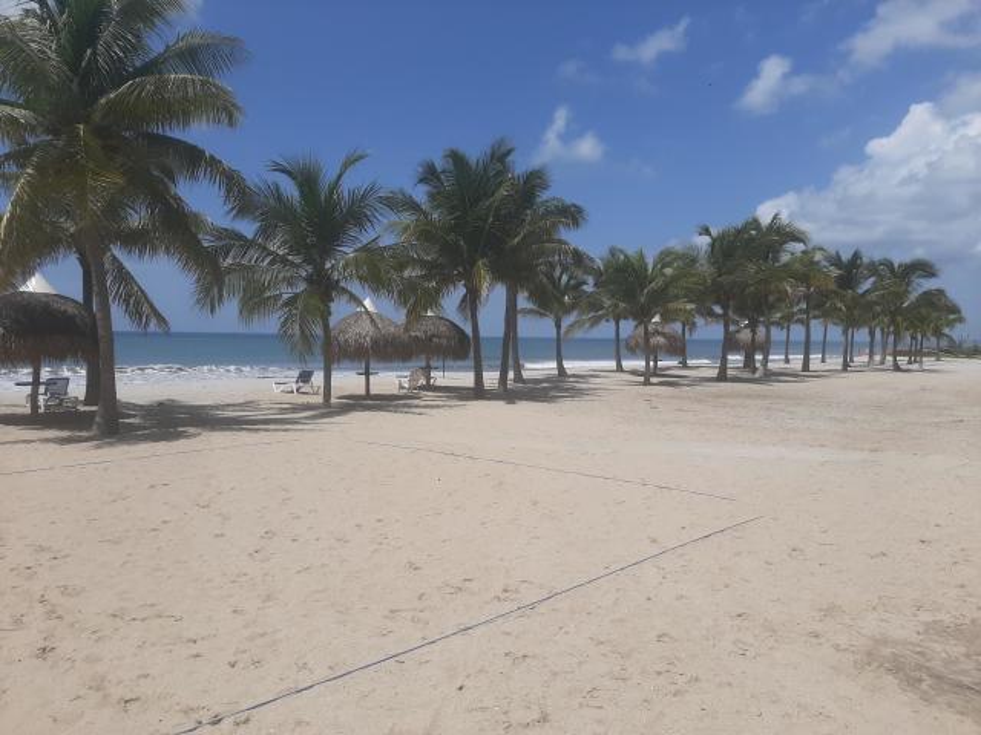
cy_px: 368
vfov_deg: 53.1
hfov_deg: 67.3
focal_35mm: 26
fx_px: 737
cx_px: 490
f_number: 1.7
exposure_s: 1/5917
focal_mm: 3.93
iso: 40
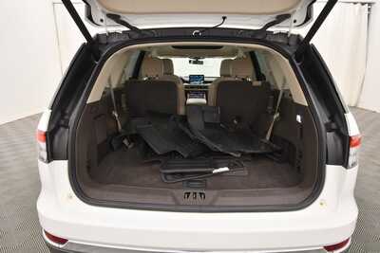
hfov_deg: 78.6
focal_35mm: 22
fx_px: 232
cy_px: 126
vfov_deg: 57.3
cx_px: 190
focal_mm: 15
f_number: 5
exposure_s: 1/125
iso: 900
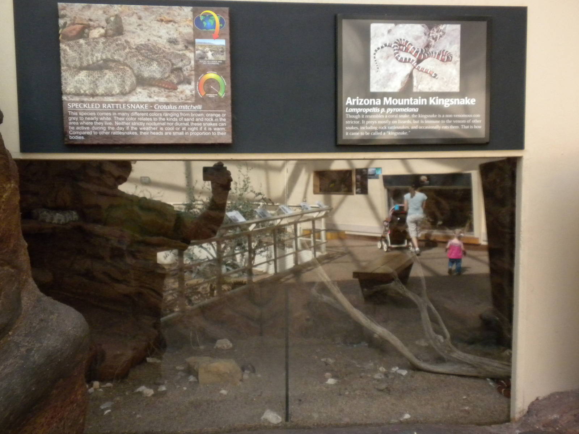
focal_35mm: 37
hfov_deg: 50.1
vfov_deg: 38.7
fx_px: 619
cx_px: 290
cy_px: 217
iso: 400
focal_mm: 6.6
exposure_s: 1/358
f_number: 3.5
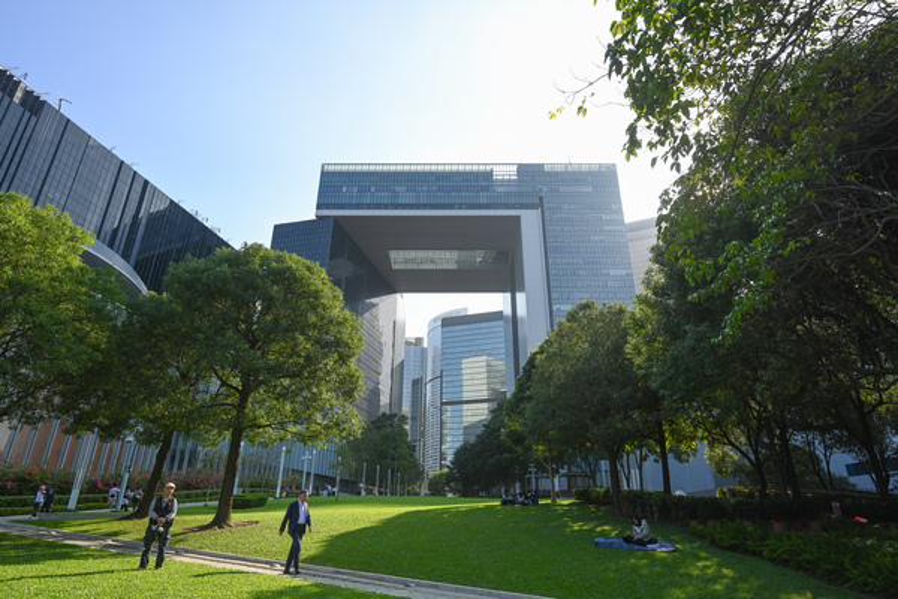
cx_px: 449
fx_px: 486
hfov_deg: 85.4
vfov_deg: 63.2
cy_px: 300
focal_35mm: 20
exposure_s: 1/320
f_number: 8
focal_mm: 19.5
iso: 200
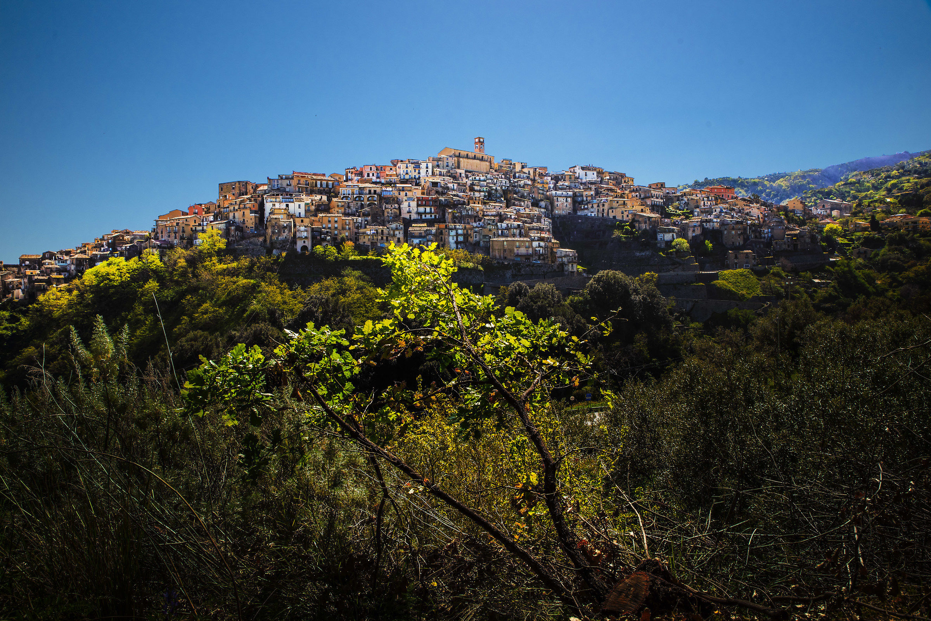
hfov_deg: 73.7
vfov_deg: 53.2
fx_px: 621
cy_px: 310
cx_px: 466
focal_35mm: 24
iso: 200
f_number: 14
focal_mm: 24
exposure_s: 1/320
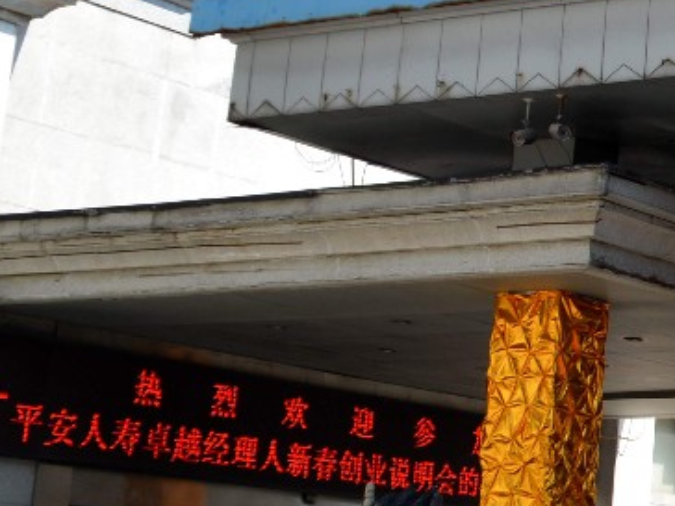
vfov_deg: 12.8
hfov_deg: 14.5
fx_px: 2223
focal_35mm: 114
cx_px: 1318
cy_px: -7
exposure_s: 1/250
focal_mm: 18
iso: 125
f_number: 8
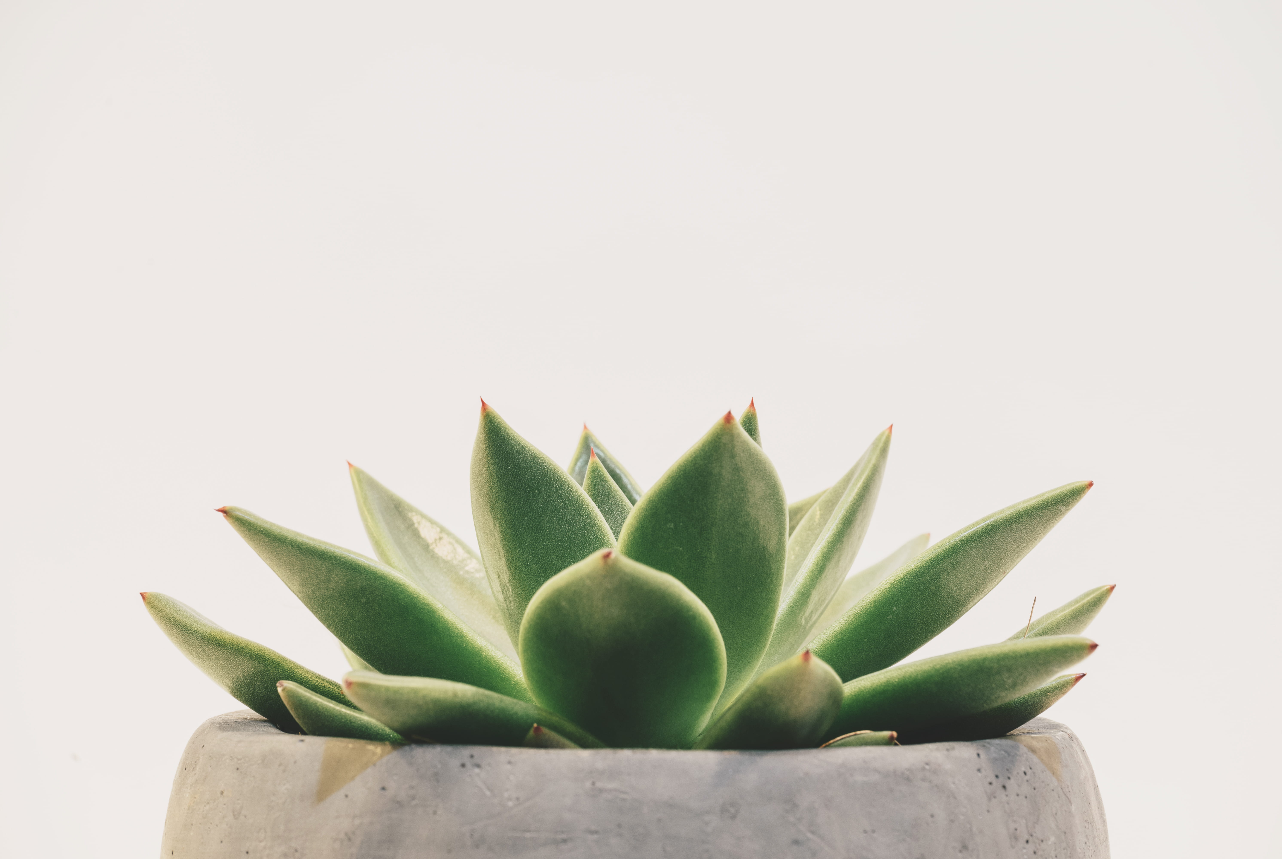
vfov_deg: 19.5
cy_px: 430
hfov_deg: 28.8
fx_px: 2497
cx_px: 641
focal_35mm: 70
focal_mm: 70
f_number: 13
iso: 320
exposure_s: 3.2
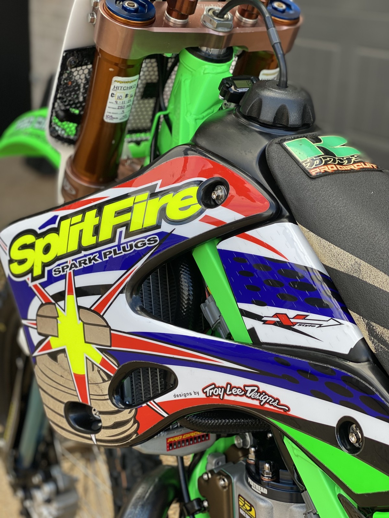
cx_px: 194
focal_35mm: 52
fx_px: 779
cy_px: 259
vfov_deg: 36.8
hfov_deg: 28.0
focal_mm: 6
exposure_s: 1/132
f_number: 2
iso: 20
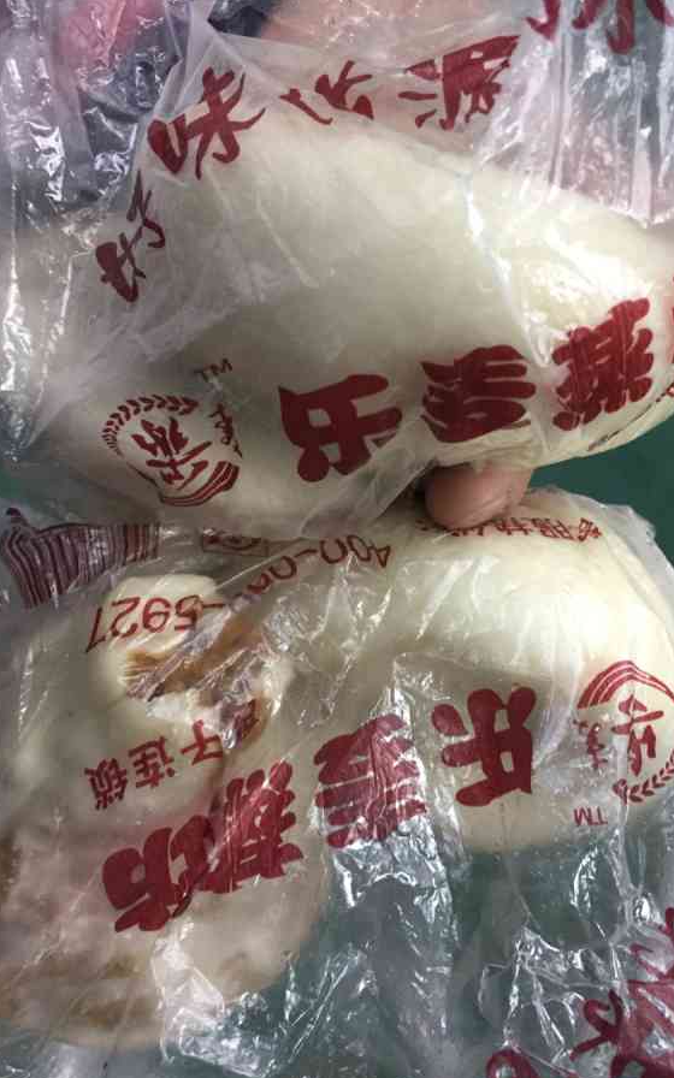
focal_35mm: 32
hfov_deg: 39.3
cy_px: 540
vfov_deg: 59.7
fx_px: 940
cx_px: 394
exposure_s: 1/33
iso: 160
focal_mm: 4.15
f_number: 2.2
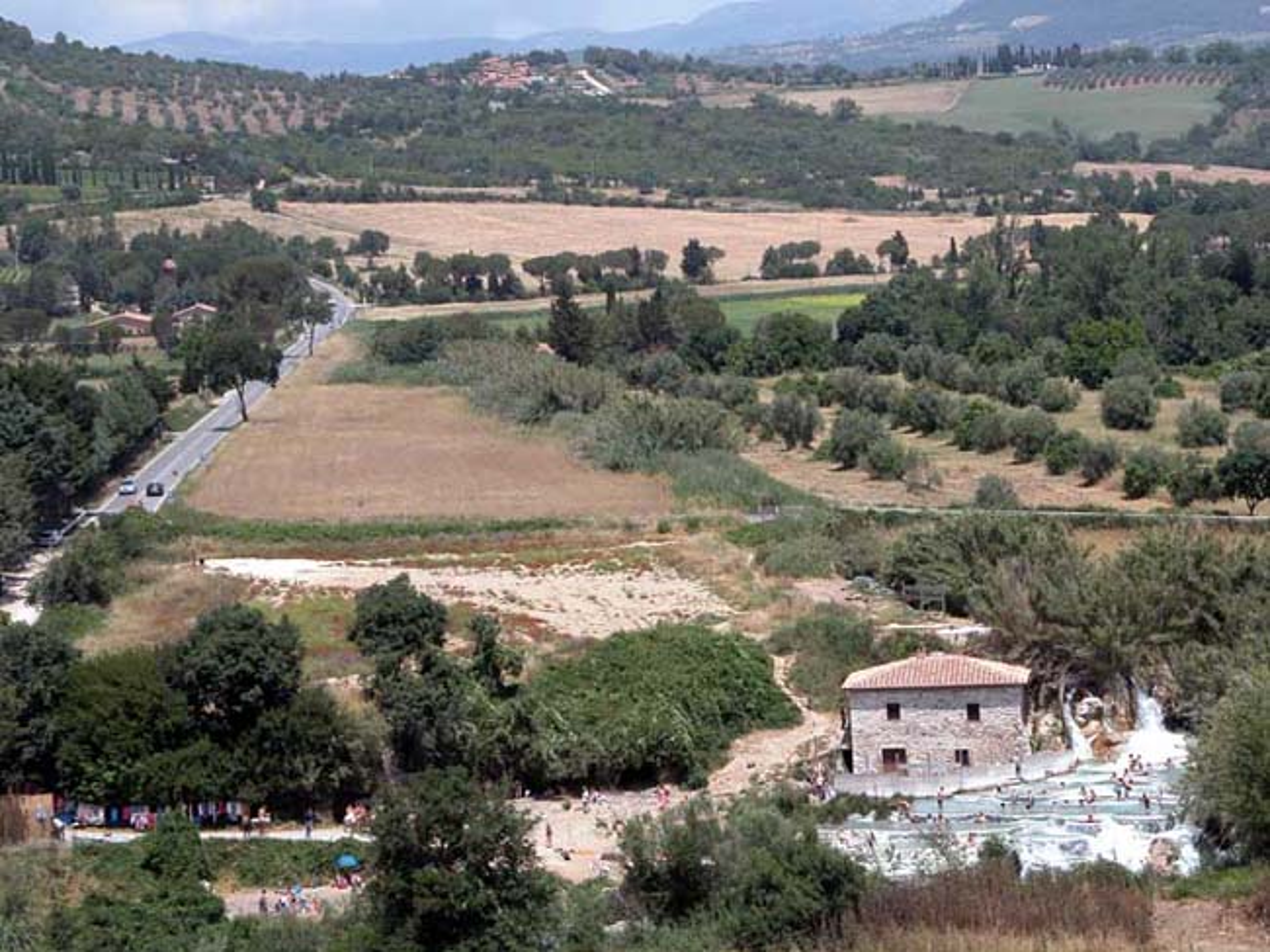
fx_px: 4548
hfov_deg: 15.9
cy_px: 476
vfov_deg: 11.9
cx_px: 635
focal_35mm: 124
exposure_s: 1/379
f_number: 6.7
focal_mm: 31.9
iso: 100
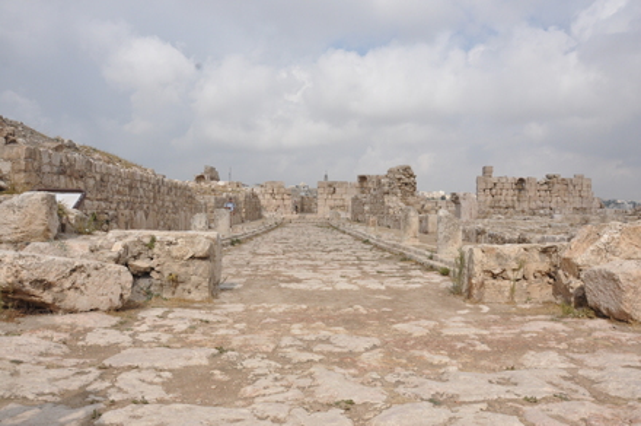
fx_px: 480
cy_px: 213
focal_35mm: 27
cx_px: 320
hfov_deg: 67.5
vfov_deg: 47.8
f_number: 14
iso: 640
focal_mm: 18
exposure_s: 1/800
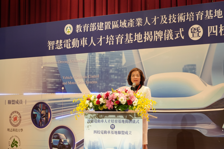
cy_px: 74
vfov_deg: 18.2
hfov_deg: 27.0
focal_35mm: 75
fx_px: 467
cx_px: 112
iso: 1250
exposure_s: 1/160
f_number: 5
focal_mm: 50
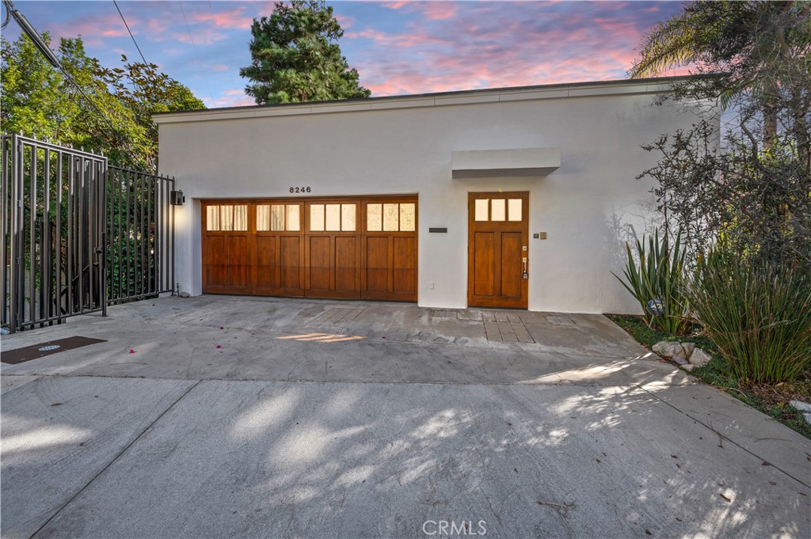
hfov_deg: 104.3
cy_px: 270
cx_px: 406
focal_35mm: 14
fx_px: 315
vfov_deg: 81.1
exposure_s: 1/25
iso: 100
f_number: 8
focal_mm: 14
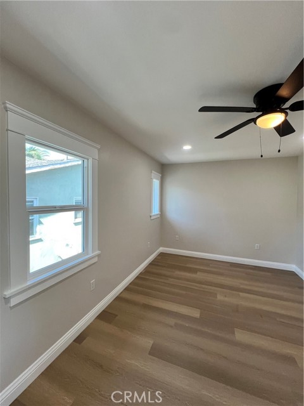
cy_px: 203
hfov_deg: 89.9
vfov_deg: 106.2
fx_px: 152
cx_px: 152
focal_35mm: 13
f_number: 1.8
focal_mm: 1.57
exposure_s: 1/120
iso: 100
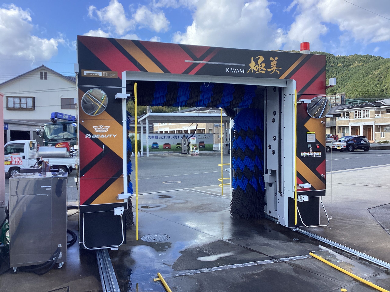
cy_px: 146
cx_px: 195
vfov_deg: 45.4
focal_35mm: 31
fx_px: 349
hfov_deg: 58.4
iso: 25
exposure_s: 1/374
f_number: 2.4
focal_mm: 3.3
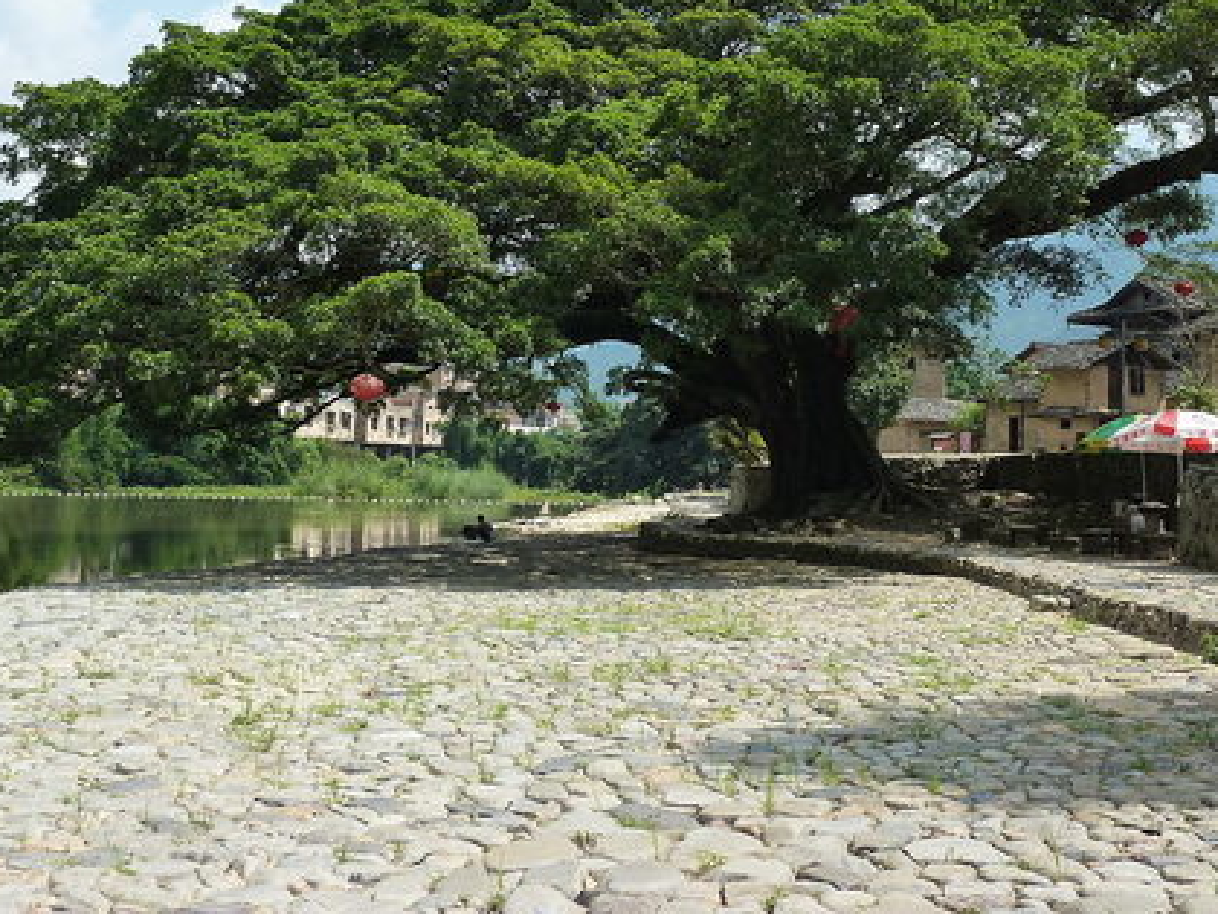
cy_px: 267
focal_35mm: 60
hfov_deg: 32.2
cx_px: 624
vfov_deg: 24.2
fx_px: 2111
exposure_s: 1/400
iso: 125
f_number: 4.5
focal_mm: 6.9
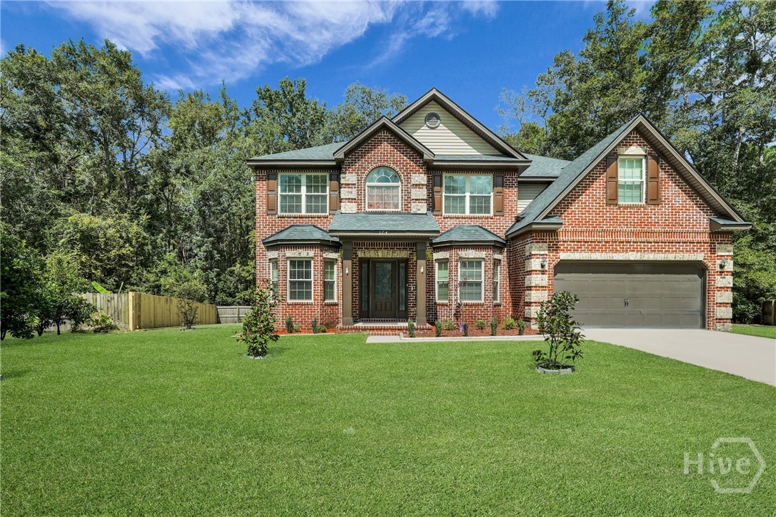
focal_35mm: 16
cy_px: 258
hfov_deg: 95.0
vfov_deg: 72.0
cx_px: 388
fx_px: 355
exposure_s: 1/500
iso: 320
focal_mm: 16.5
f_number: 9
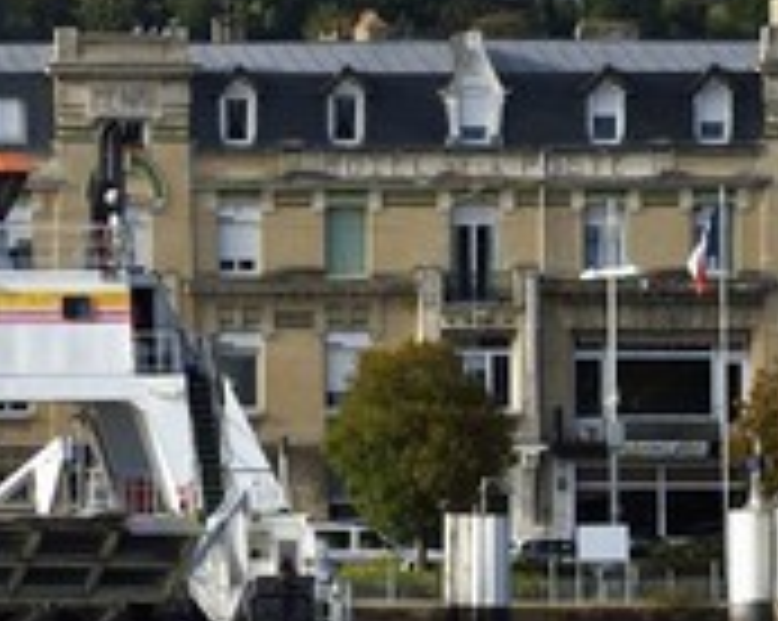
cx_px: 148
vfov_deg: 3.4
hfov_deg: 4.2
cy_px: 342
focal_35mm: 457
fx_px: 10511
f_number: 11
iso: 200
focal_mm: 200
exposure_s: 1/320
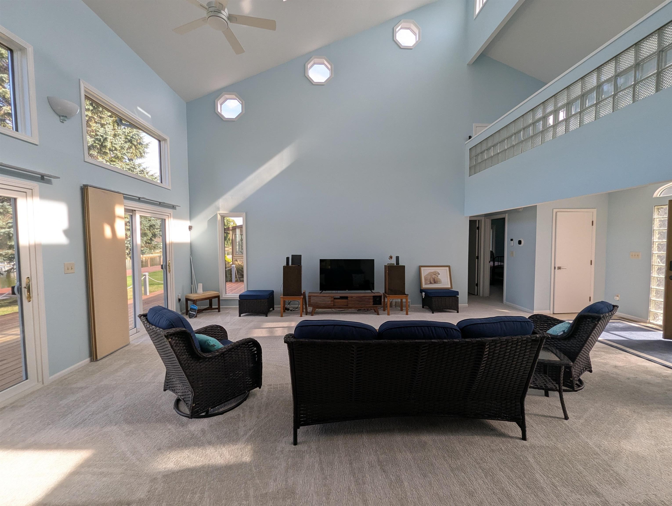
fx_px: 253
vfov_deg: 90.1
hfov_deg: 106.1
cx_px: 336
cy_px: 253
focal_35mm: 13
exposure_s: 1/185
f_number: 2.2
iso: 39
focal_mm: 1.95
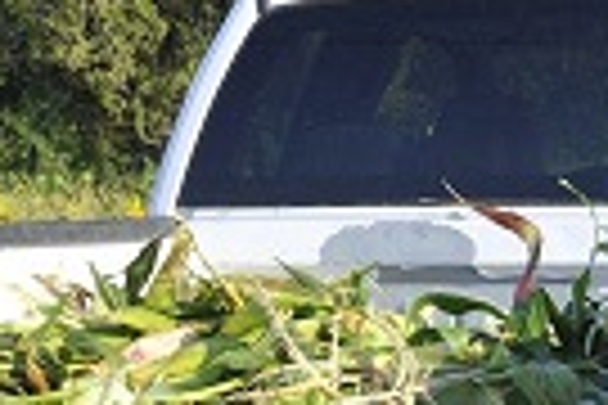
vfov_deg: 8.7
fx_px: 2618
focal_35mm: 155
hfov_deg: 12.0
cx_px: 1153
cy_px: 529
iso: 200
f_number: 11
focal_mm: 35
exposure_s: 1/125
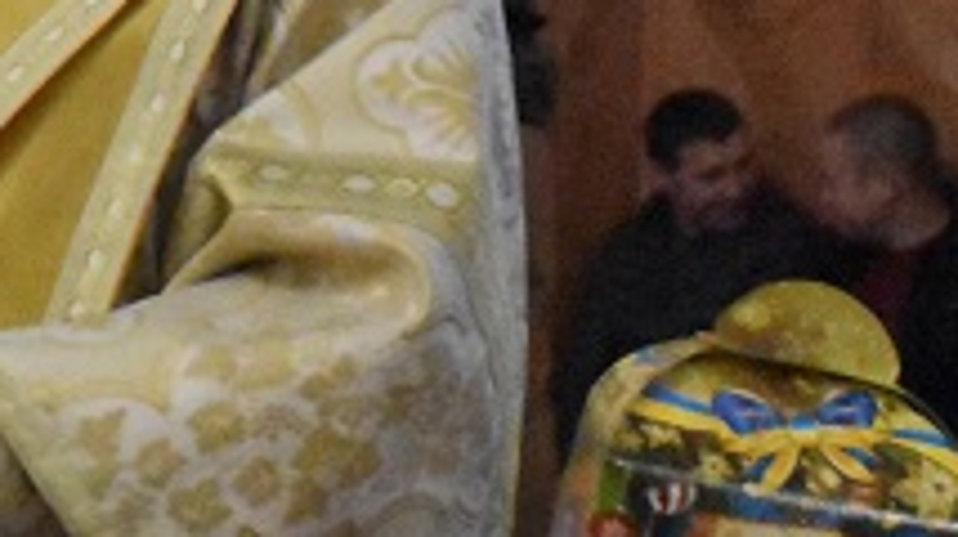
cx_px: -667
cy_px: -2
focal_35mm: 219
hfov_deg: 9.5
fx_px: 5547
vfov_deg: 5.5
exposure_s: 1/80
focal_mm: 29
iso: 12800
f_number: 3.8
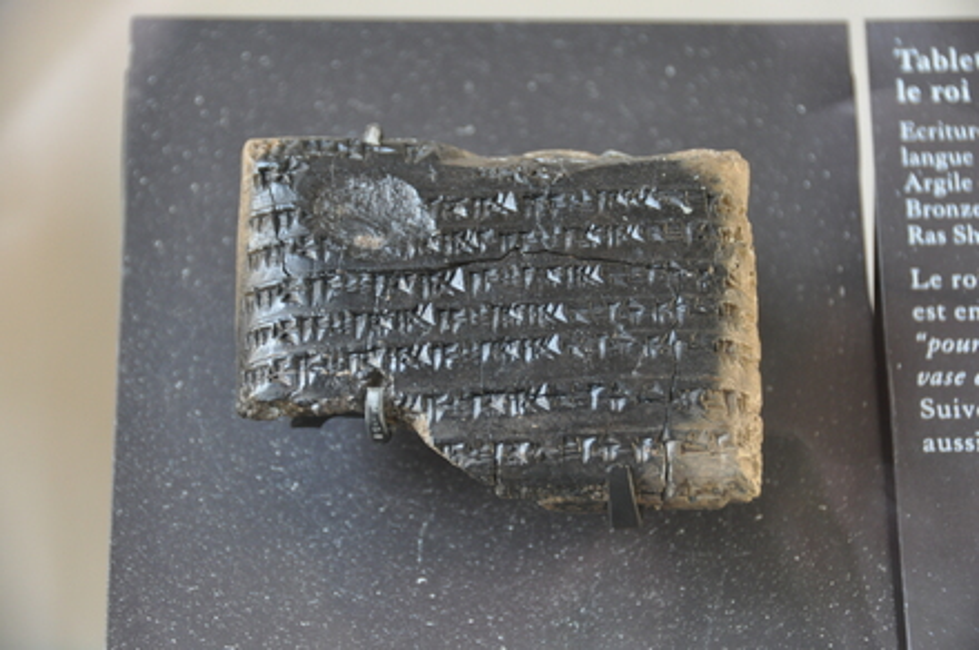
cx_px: 490
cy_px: 325
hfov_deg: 15.2
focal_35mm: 135
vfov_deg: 10.1
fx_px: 3666
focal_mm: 90
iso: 800
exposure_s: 1/40
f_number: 5.3
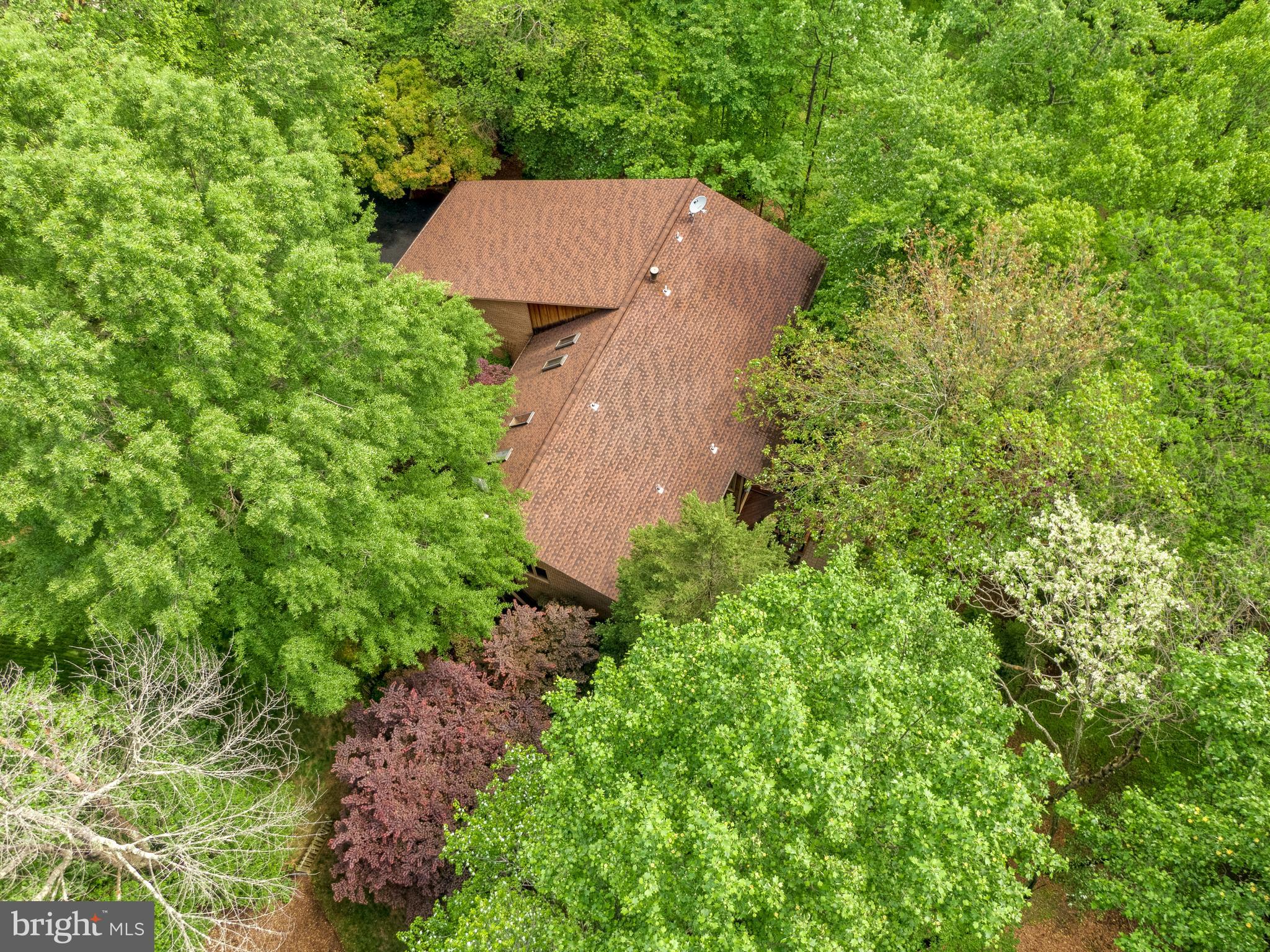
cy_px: 476
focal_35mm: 24
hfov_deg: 71.6
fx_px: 880
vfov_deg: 56.8
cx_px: 635
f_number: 2.8
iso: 100
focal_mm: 4.39
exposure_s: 1/80
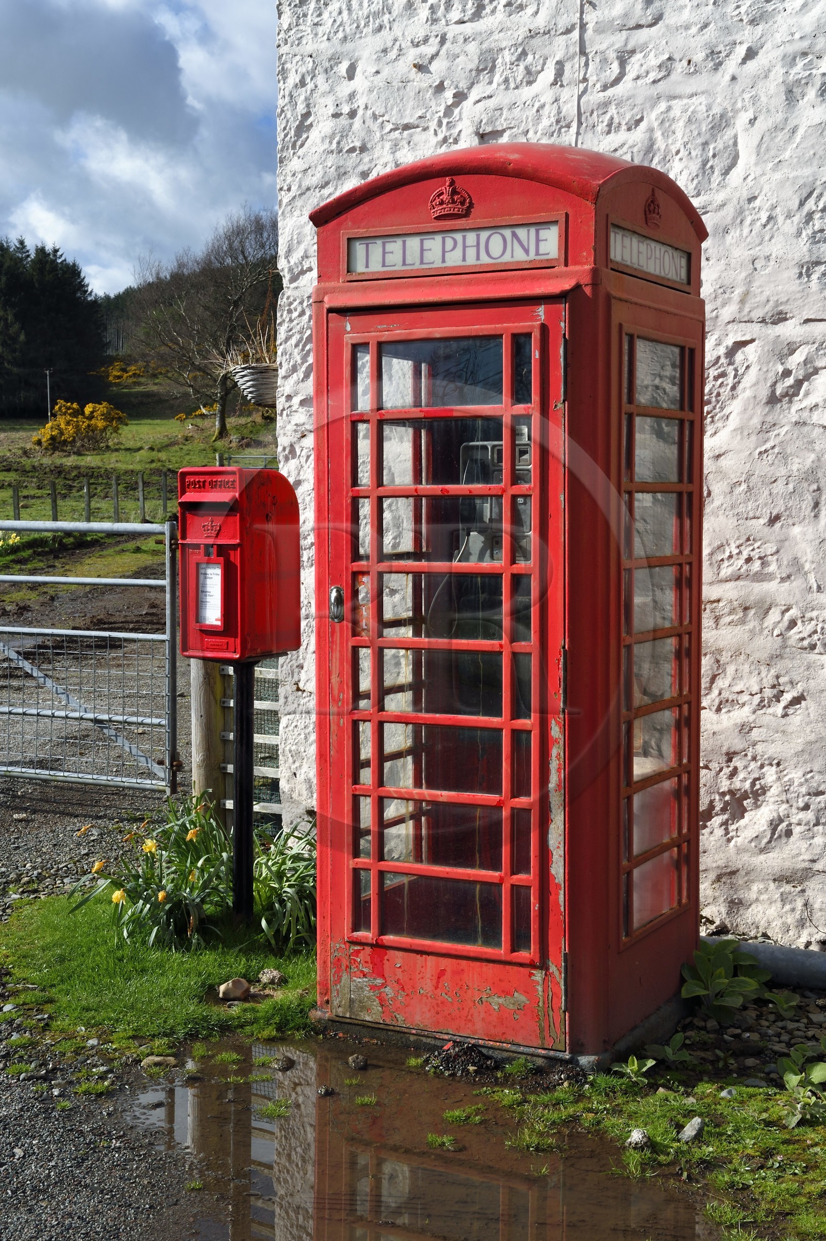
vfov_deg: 39.6
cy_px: 620
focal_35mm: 50
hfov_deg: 27.0
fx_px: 1723
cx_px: 413
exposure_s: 1/250
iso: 200
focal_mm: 50
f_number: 16
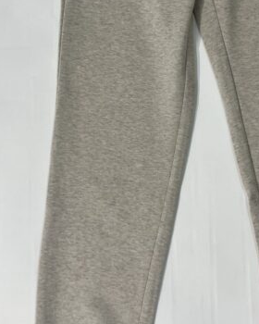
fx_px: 556
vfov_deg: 31.9
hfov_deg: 25.7
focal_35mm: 58
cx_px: 215
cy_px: 80
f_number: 1.6
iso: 64
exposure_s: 1/100
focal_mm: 5.1
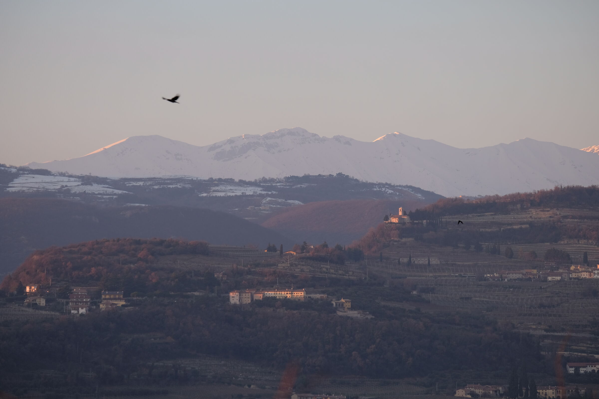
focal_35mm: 183
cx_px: 300
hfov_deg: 11.2
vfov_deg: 7.5
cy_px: 200
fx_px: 3045
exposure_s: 1/170
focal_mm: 121.8
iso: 200
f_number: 4.2
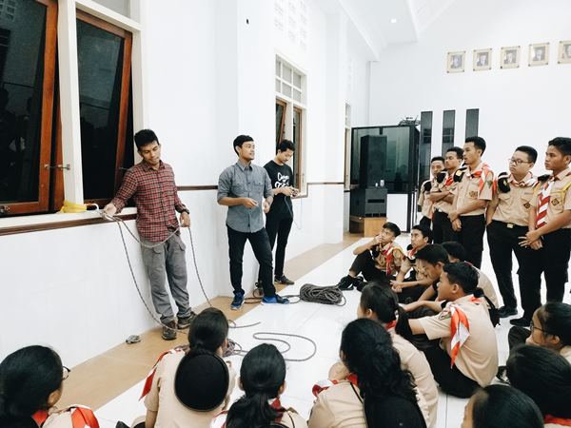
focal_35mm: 24
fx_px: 396
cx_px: 286
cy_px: 214
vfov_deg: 56.8
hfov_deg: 71.6
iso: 500
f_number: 1.9
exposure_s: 1/20
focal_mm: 3.94
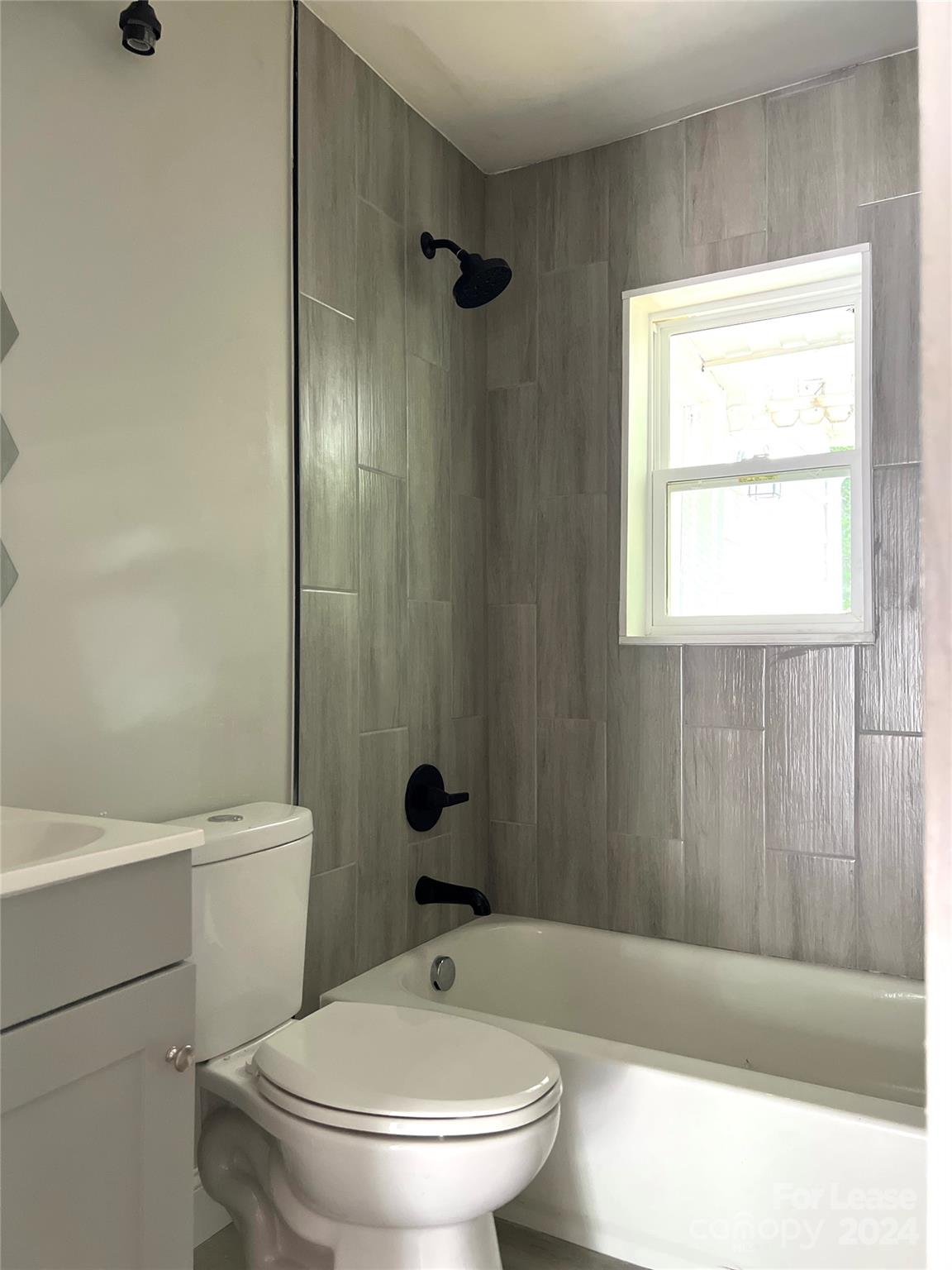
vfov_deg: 67.3
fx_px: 953
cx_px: 476
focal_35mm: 26
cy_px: 635
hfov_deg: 53.1
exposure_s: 1/60
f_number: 1.5
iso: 500
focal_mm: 5.7
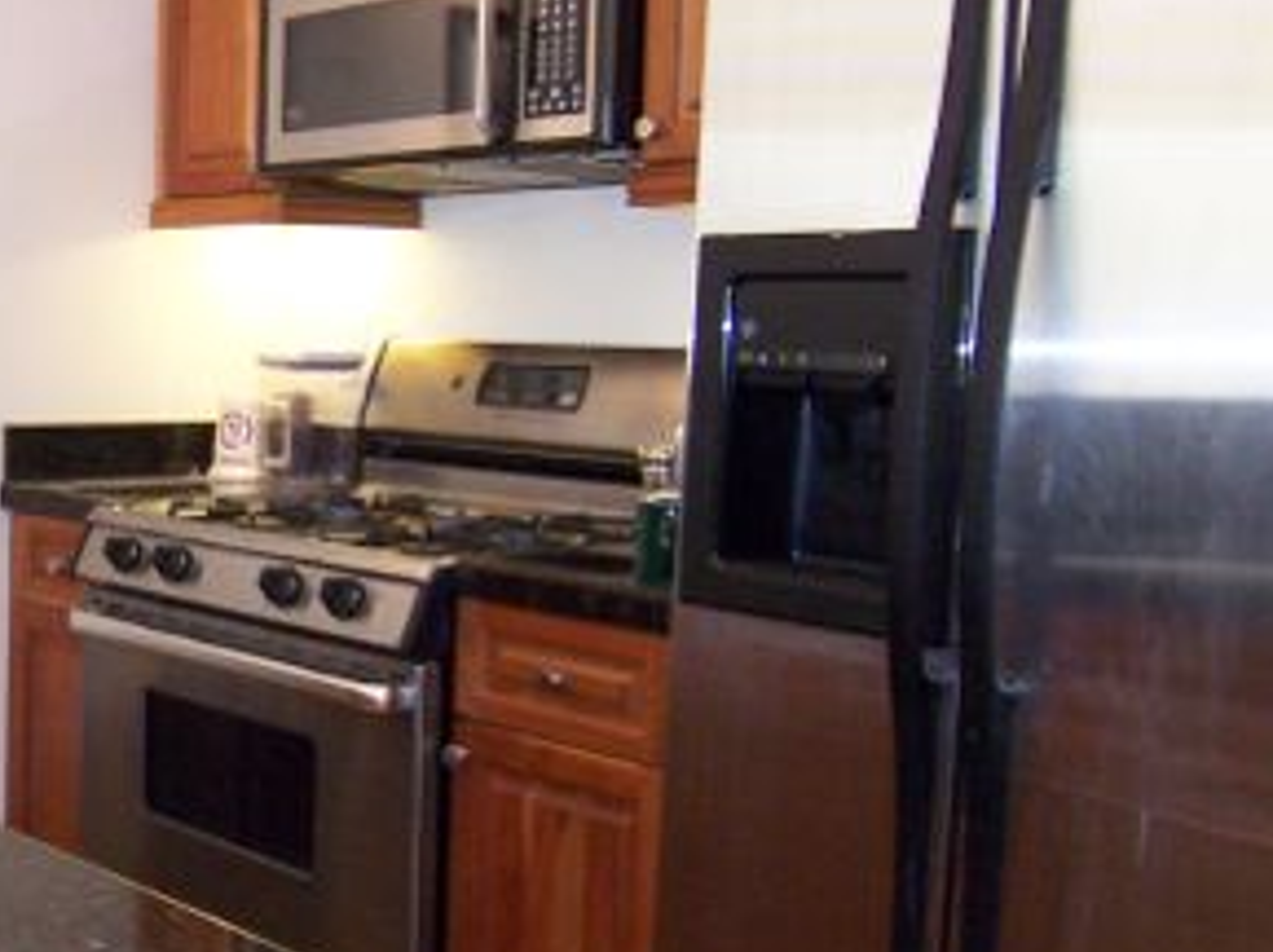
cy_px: 516
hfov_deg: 35.0
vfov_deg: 28.5
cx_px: 84
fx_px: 1873
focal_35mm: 51
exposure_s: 1/30
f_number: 2.8
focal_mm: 3.8
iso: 200
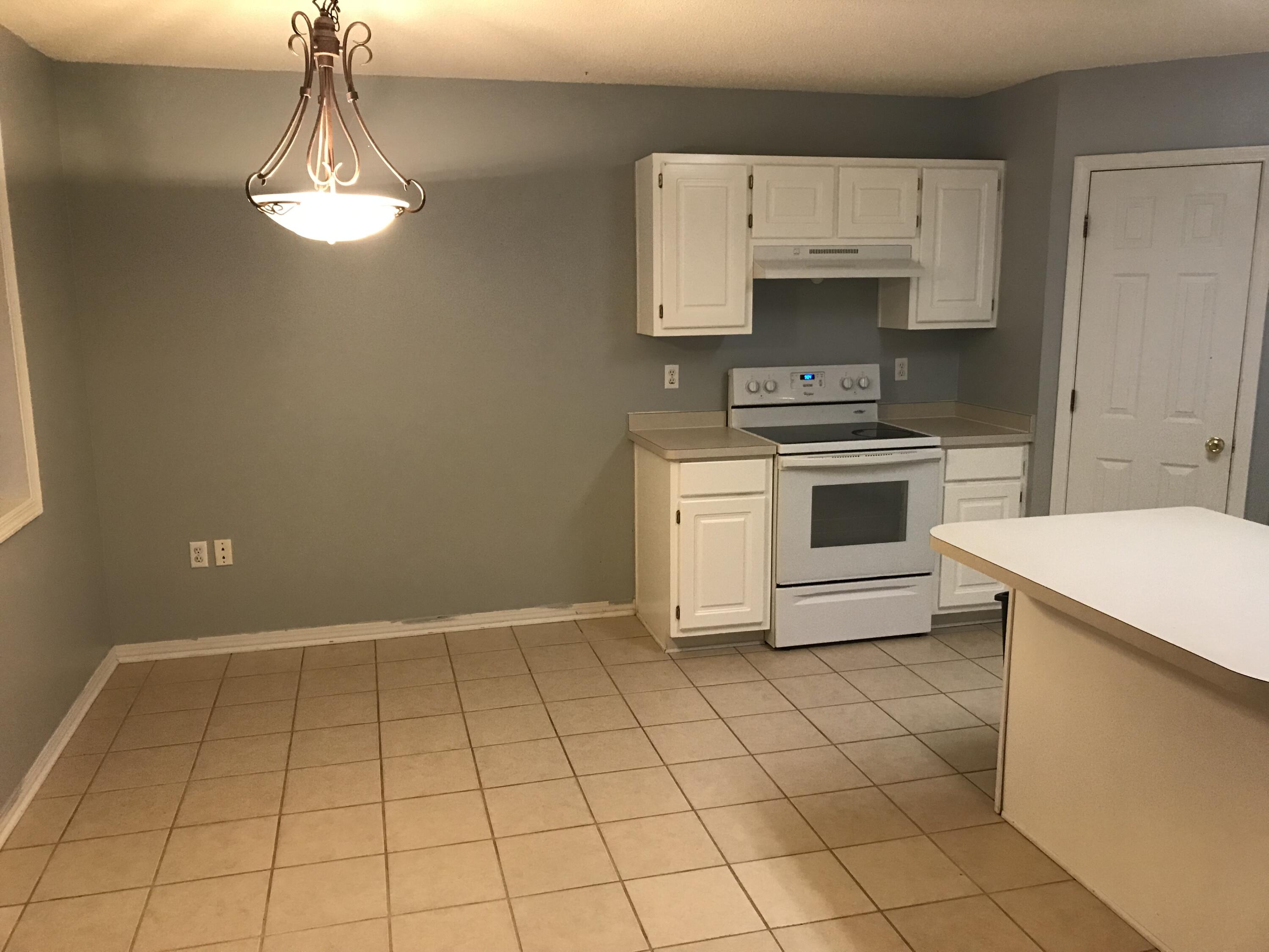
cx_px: 634
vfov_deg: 49.7
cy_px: 476
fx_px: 1026
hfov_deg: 63.4
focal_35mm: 28
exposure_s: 1/16
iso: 80
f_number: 1.8
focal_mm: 3.99
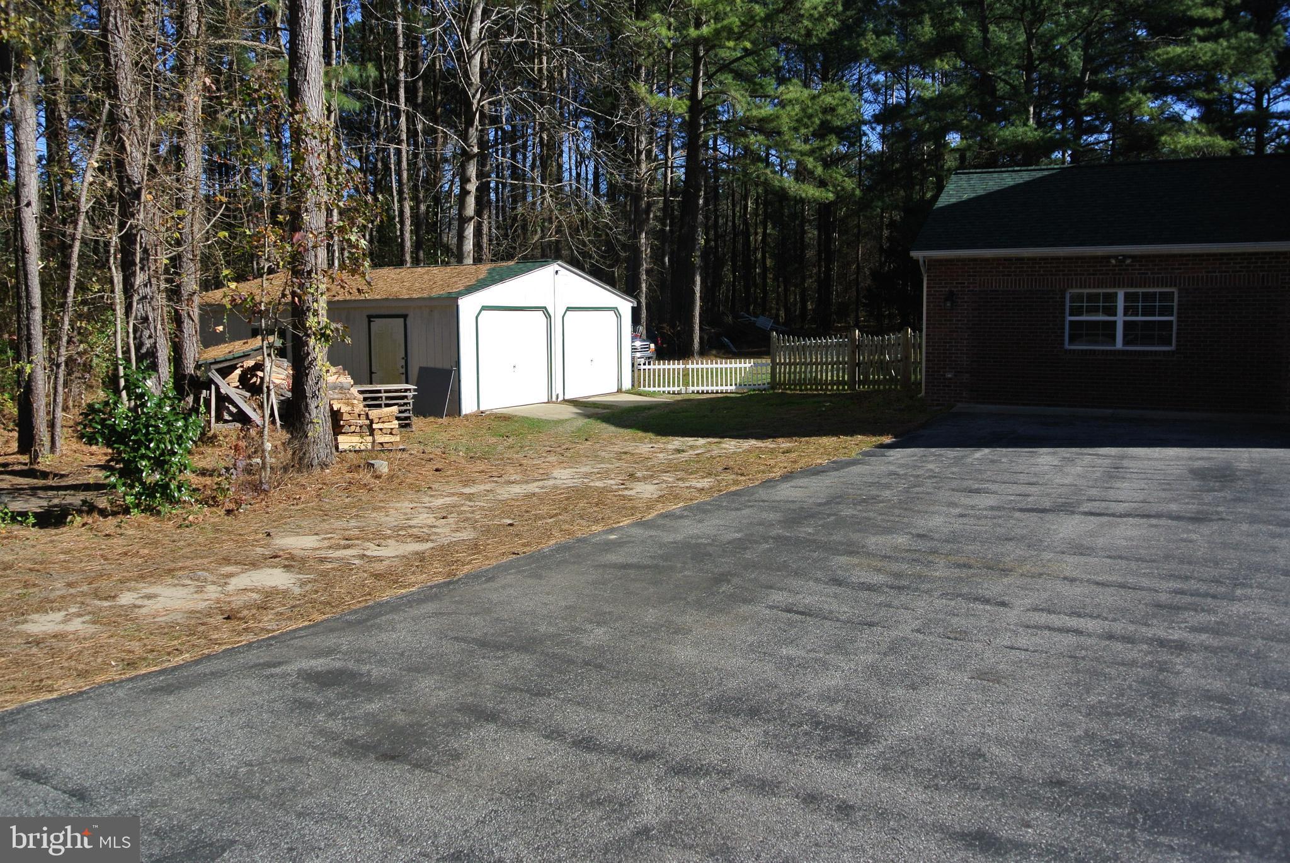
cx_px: 645
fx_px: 1040
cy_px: 432
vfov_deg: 45.1
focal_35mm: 29
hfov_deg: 63.6
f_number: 4.5
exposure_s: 1/640
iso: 100
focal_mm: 11
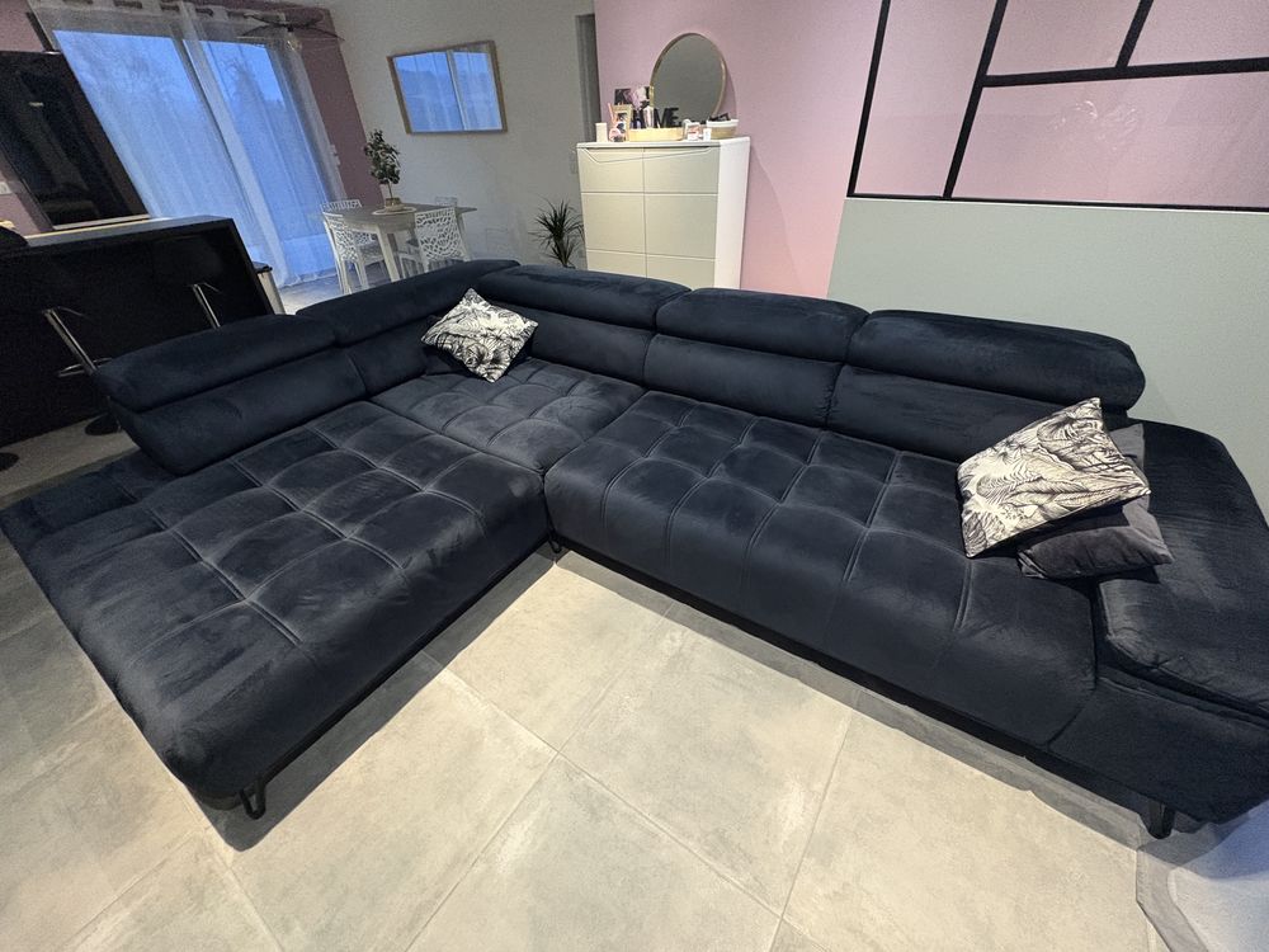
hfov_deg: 102.1
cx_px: 634
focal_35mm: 14
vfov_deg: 85.7
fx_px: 513
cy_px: 476
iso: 640
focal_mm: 2.22
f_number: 2.2
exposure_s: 1/50
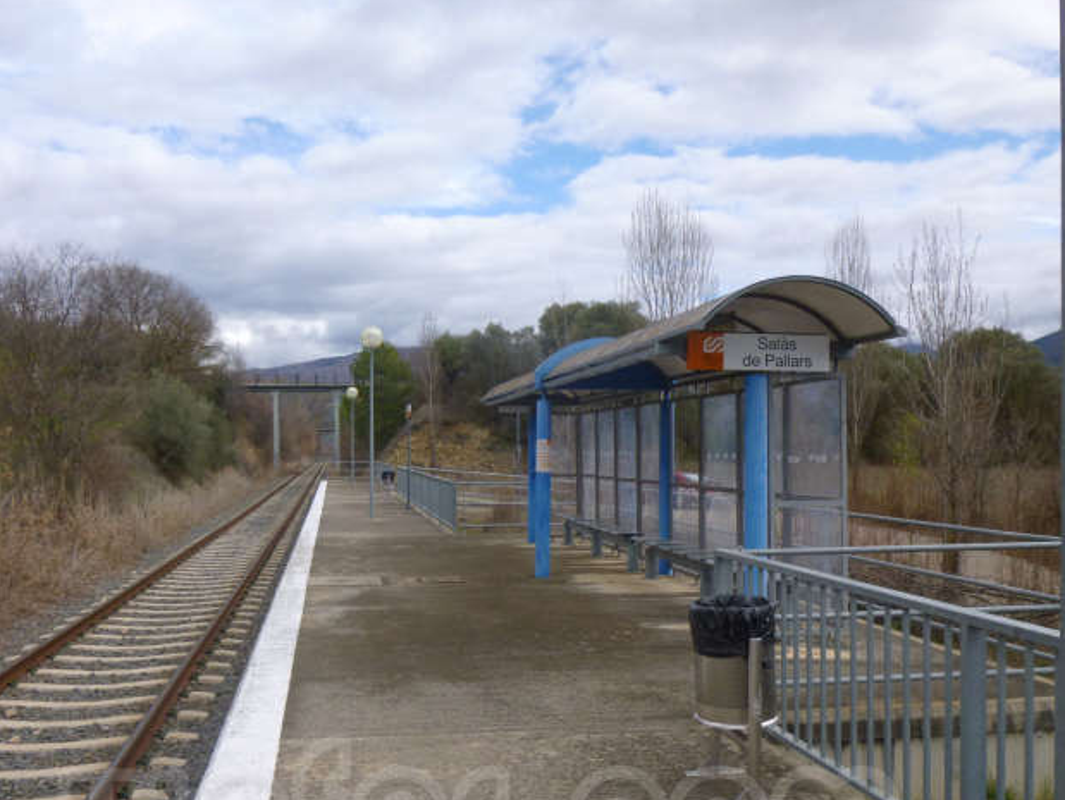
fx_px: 954
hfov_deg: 58.1
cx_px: 466
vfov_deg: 45.4
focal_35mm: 31
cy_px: 449
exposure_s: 1/800
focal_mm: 4.5
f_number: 3.1
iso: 100
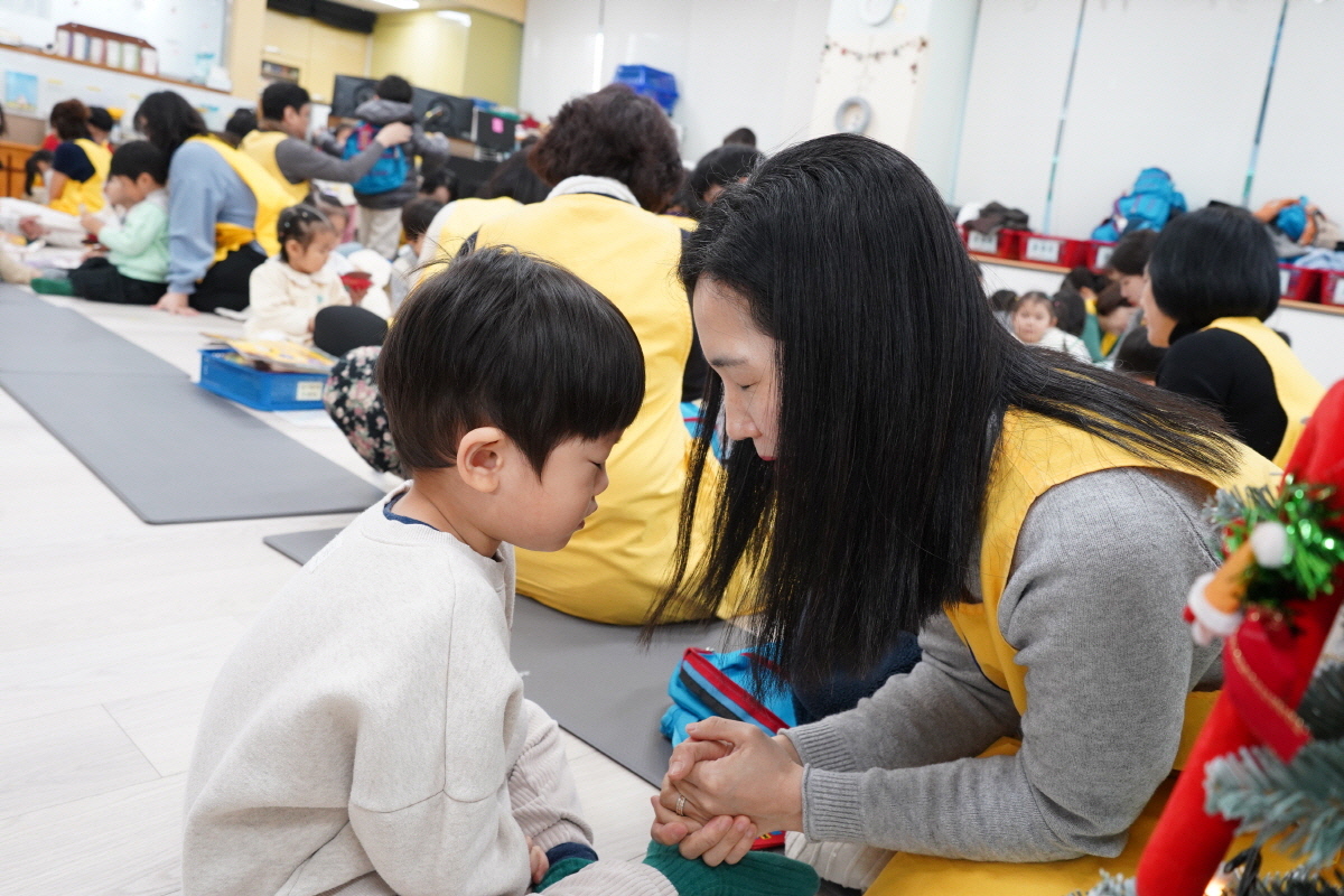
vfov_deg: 46.4
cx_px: 672
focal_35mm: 28
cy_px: 448
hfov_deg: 65.5
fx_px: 1045
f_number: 6.3
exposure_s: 1/50
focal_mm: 28
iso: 2500
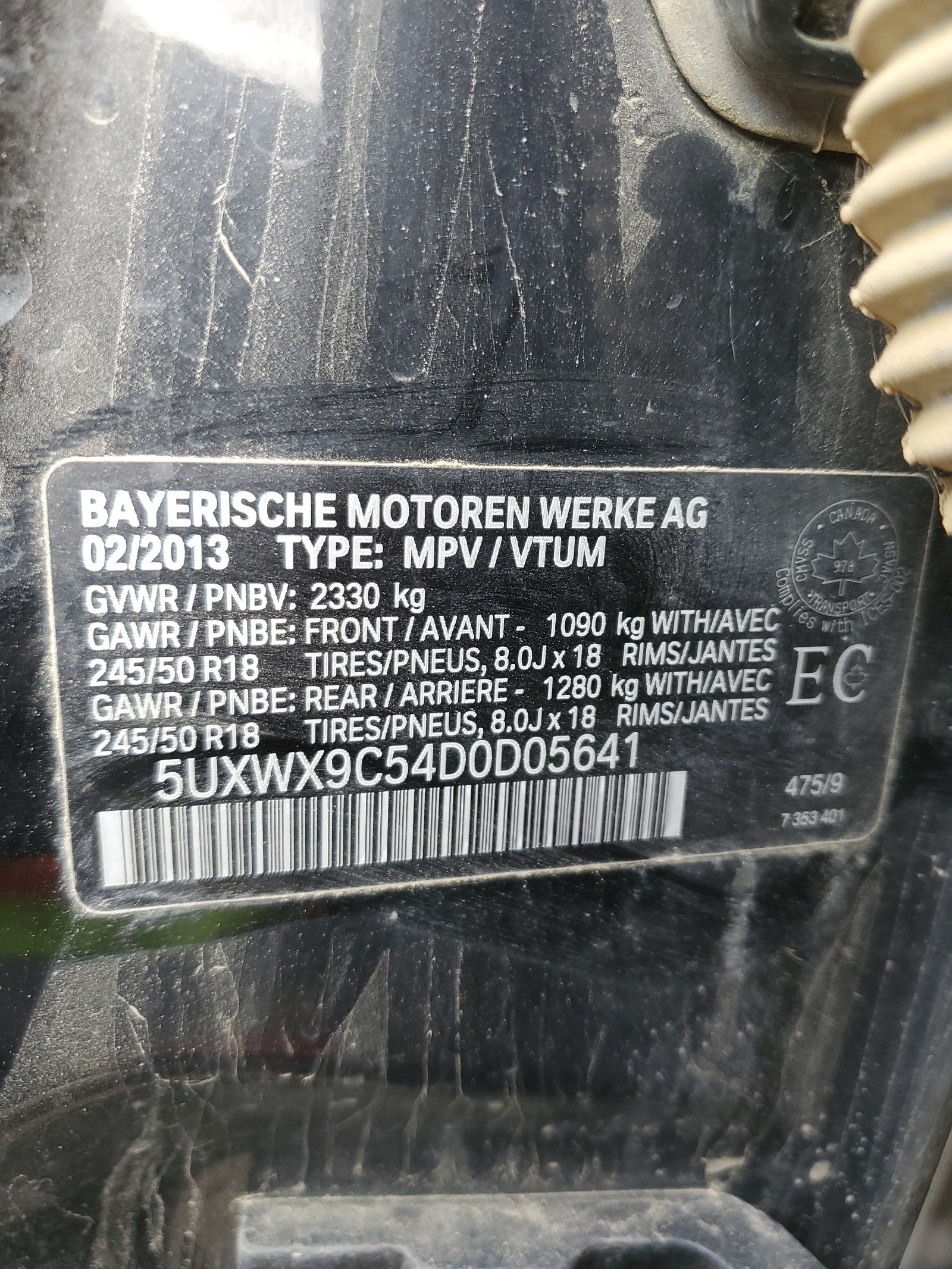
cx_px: 476
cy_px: 634
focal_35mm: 26
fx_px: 953
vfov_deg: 67.3
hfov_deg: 53.1
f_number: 1.5
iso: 67
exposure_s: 1/120
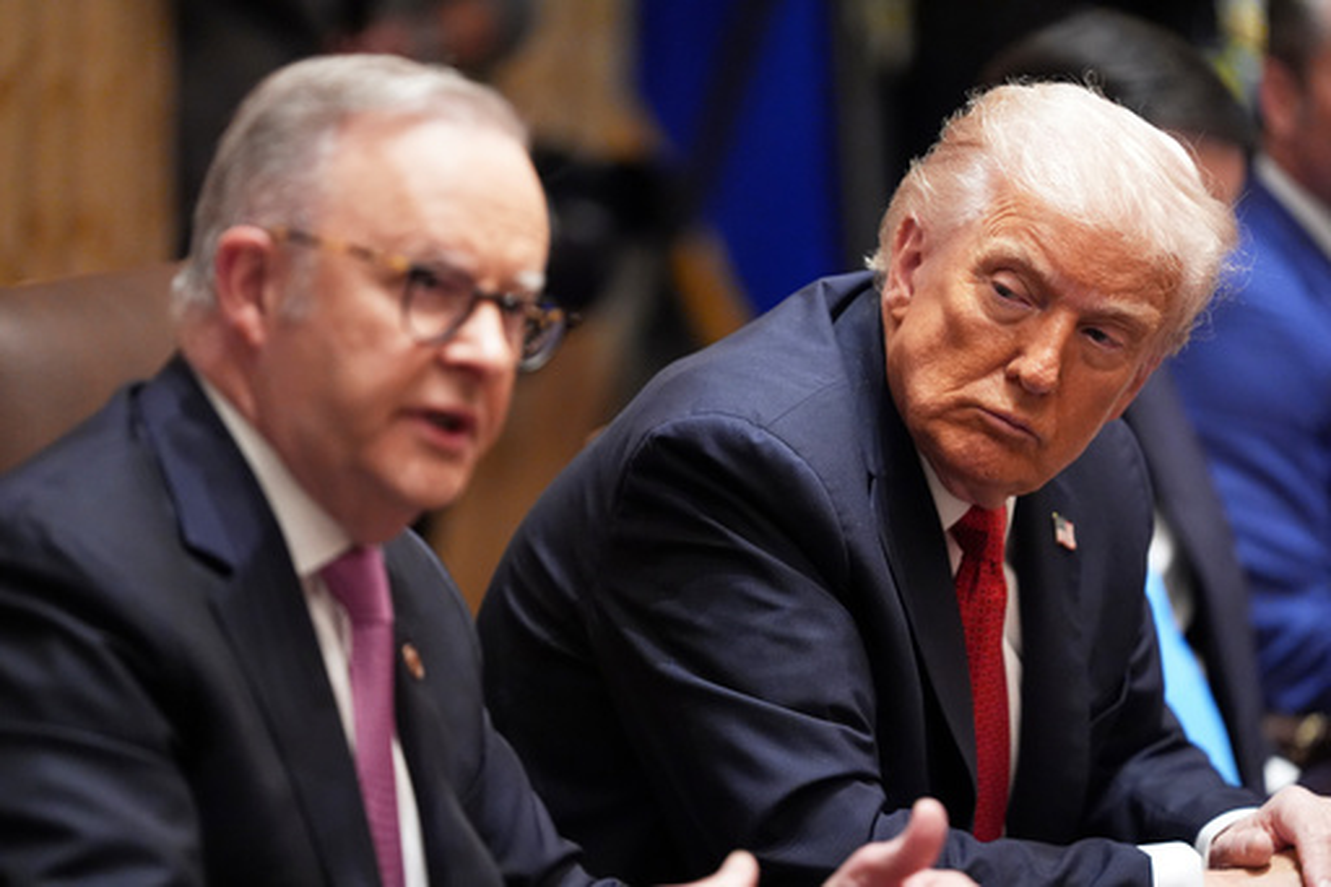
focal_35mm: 200
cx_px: 666
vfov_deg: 6.9
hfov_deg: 10.3
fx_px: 7392
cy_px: 444
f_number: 2.8
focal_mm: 200
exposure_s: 1/200
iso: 4000
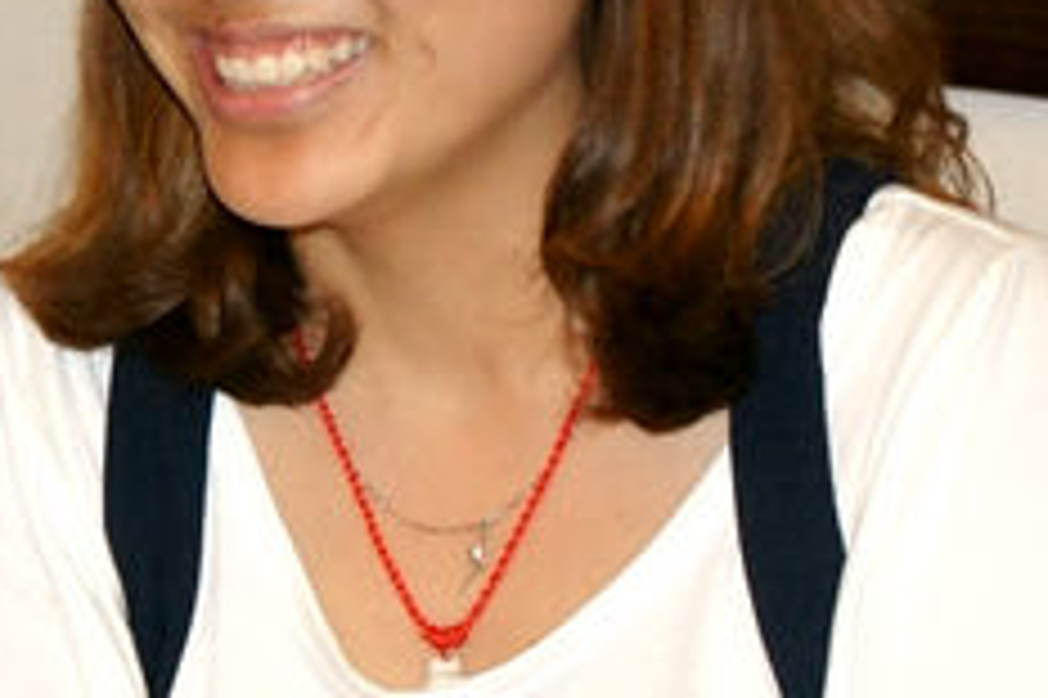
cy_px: 241
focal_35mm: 232
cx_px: -211
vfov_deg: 5.9
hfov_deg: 8.8
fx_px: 6741
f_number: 5.6
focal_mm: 45
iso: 1600
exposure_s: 1/80
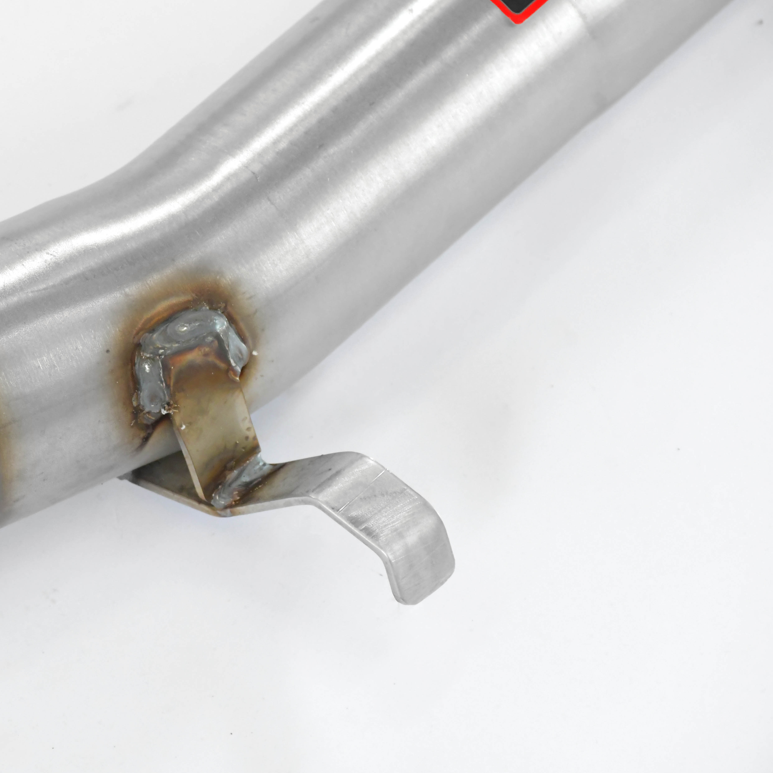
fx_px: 6771
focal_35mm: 268
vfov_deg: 6.5
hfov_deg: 6.5
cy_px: 387
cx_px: 211
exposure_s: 1/200
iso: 4000
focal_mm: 140
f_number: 10
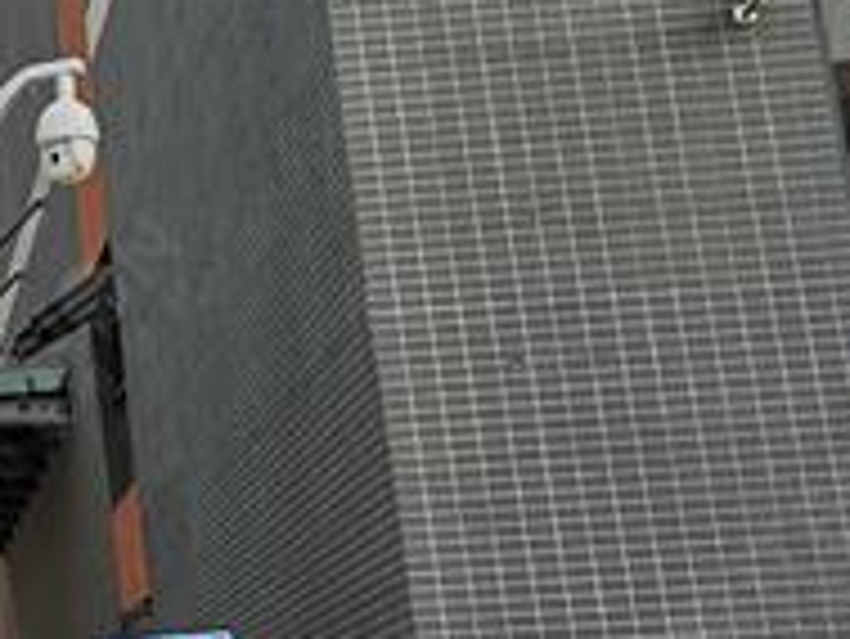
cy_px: 171
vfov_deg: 13.0
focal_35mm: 114
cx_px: -522
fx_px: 2801
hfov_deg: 15.5
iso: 50
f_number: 1.8
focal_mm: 3.95
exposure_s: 1/592
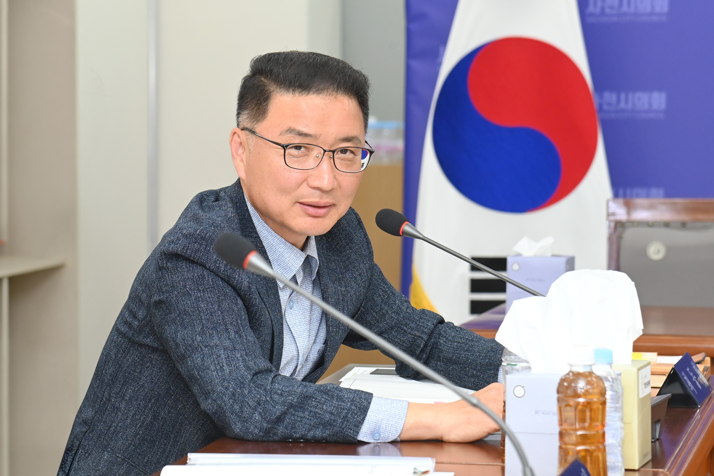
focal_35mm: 120
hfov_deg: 17.1
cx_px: 357
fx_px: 2380
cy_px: 238
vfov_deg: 11.4
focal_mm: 120
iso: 2500
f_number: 6.3
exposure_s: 1/250
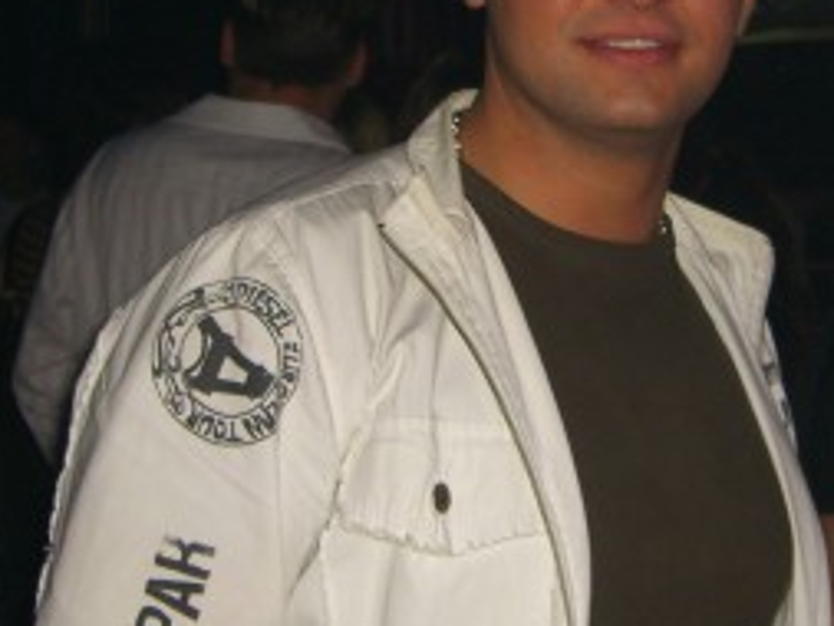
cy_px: 224
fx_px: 2169
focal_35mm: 90
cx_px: 597
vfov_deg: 16.4
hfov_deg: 21.6
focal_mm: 7.9
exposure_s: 1/60
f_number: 2.8
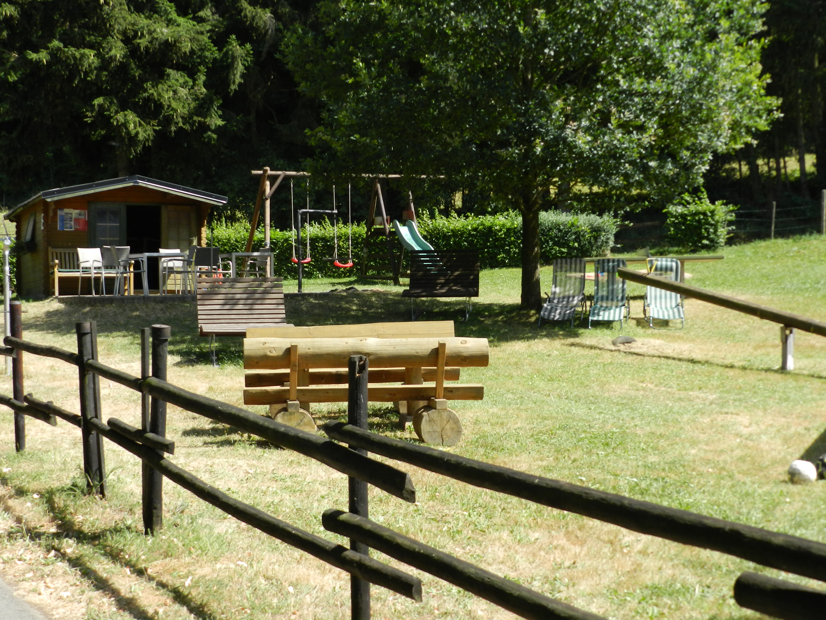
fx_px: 1265
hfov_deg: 36.2
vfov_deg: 27.5
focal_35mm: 53
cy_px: 310
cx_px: 413
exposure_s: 1/400
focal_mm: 9.4
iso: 160
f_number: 4.4
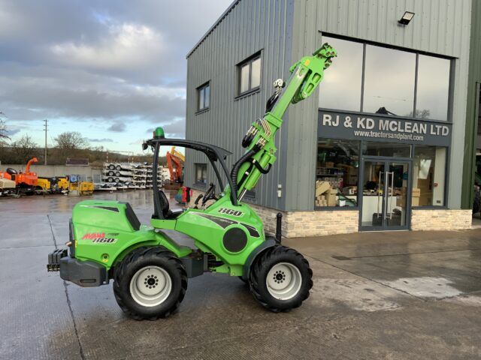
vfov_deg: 48.2
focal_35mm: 29
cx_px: 240
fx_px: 403
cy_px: 180
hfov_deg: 61.7
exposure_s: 1/389
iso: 16
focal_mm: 3
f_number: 1.8
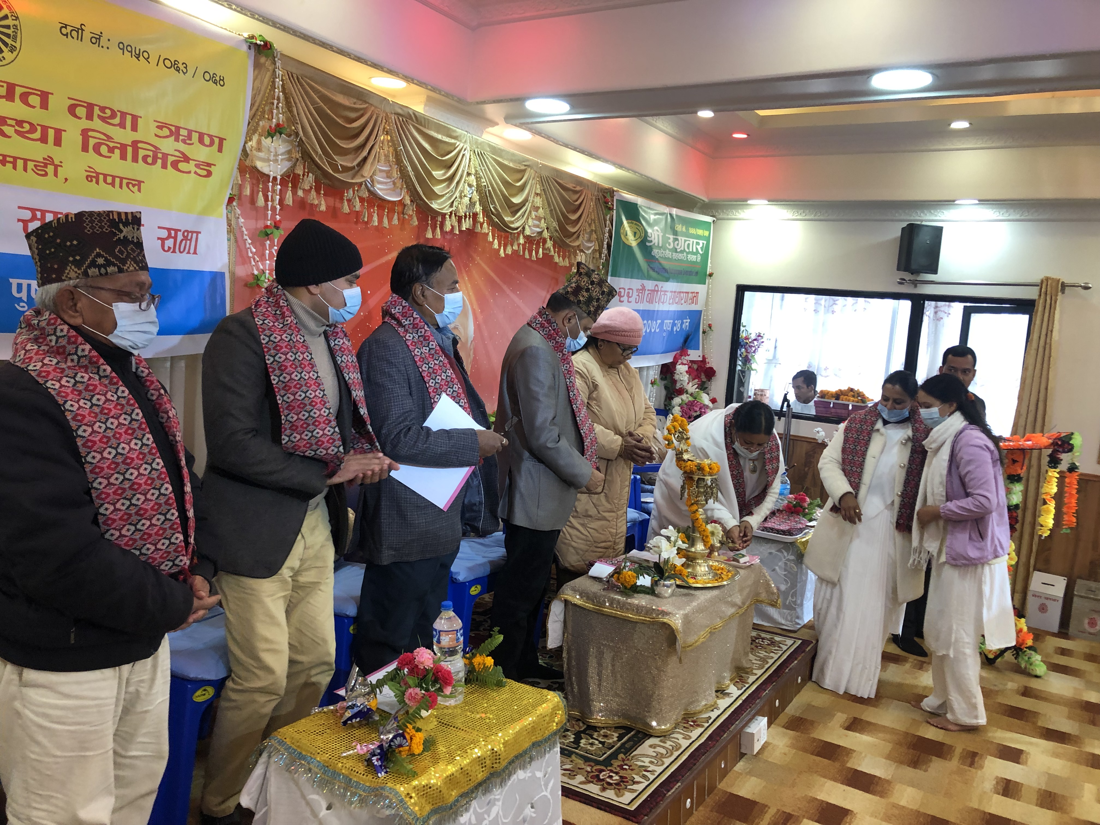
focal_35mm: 28
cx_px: 550
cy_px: 412
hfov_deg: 63.4
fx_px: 890
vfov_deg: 49.7
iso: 32
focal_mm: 3.99
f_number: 1.8
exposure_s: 1/25
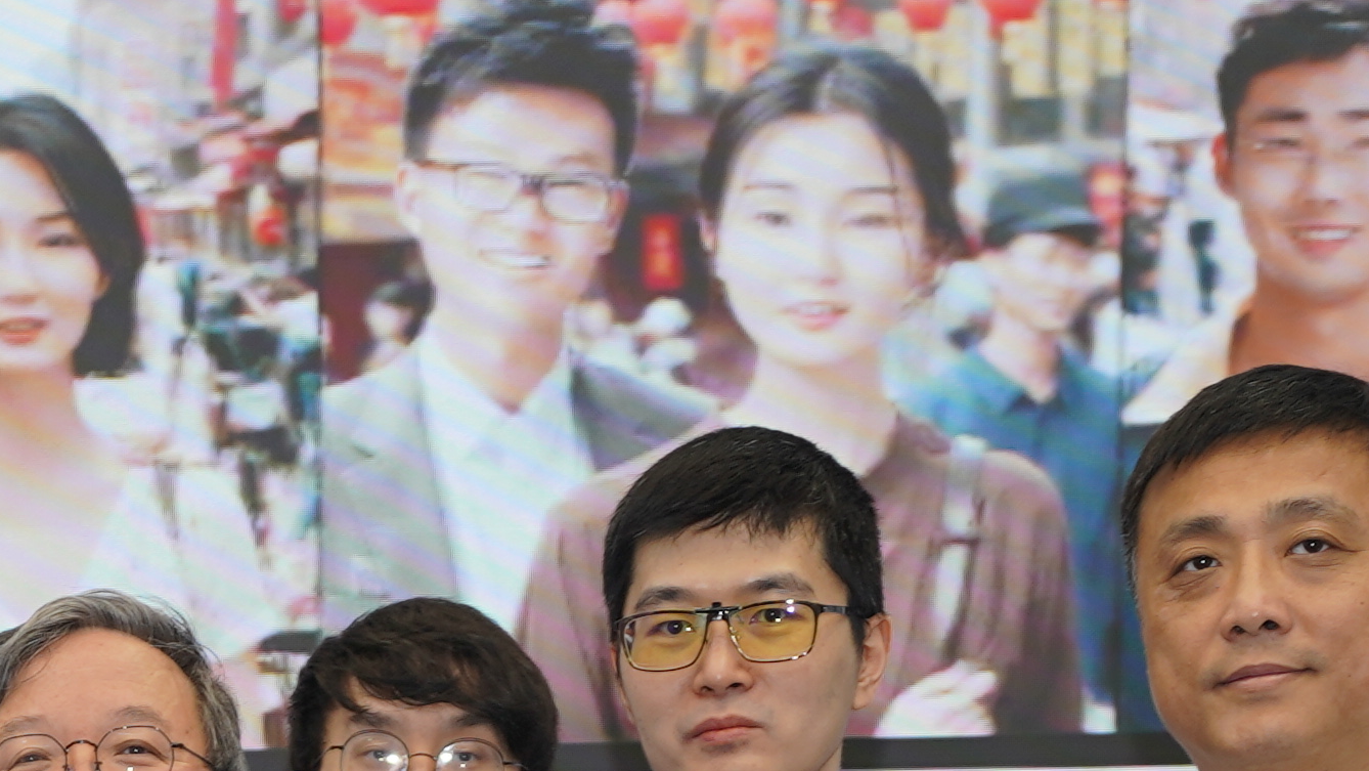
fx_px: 5627
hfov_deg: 13.5
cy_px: 1891
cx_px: -278
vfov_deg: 7.3
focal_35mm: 155
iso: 160
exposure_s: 1/100
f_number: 4
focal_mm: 33
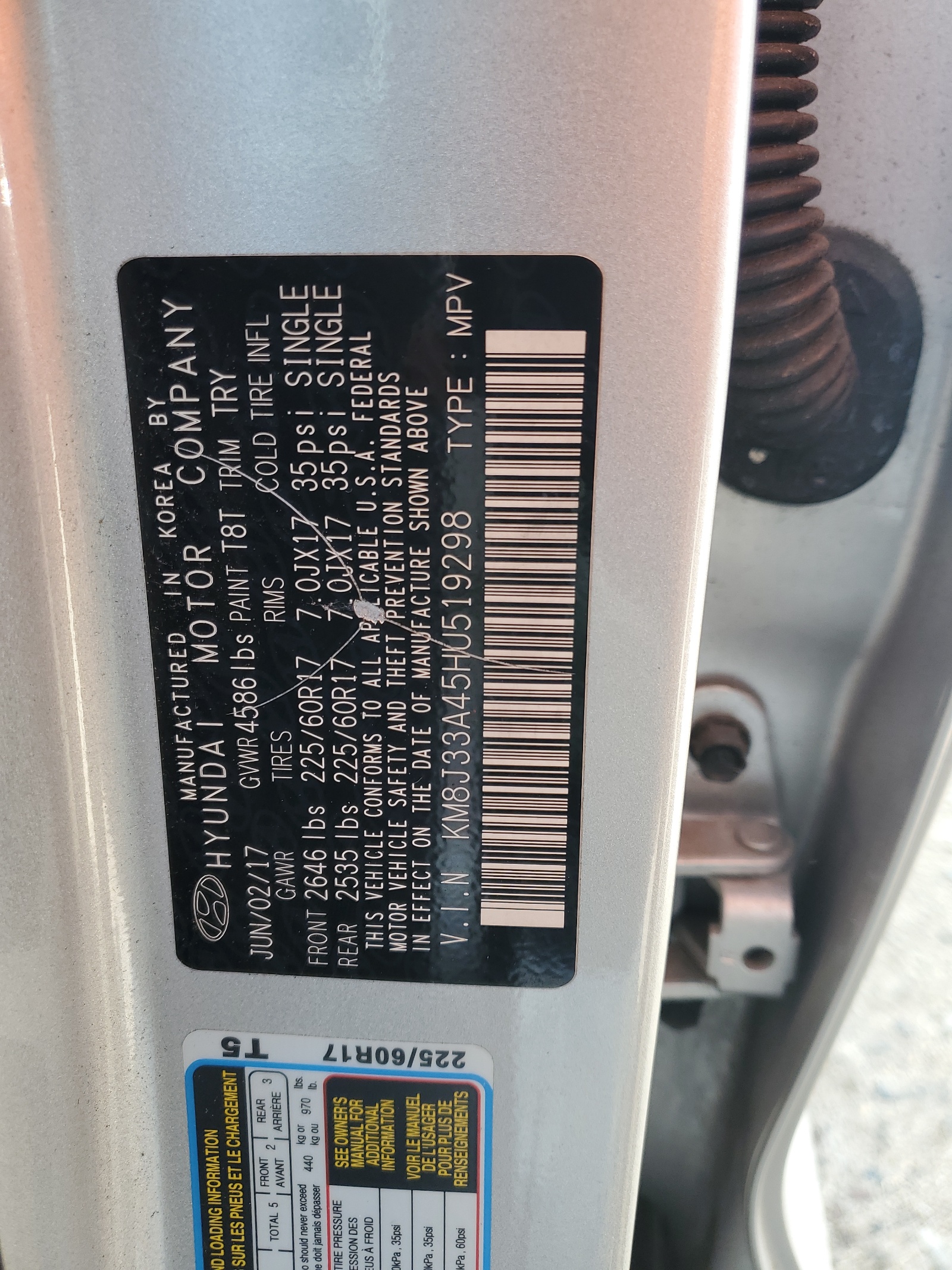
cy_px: 635
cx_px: 476
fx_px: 953
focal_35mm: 26
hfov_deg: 53.1
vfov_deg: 67.3
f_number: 1.5
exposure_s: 1/167
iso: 50
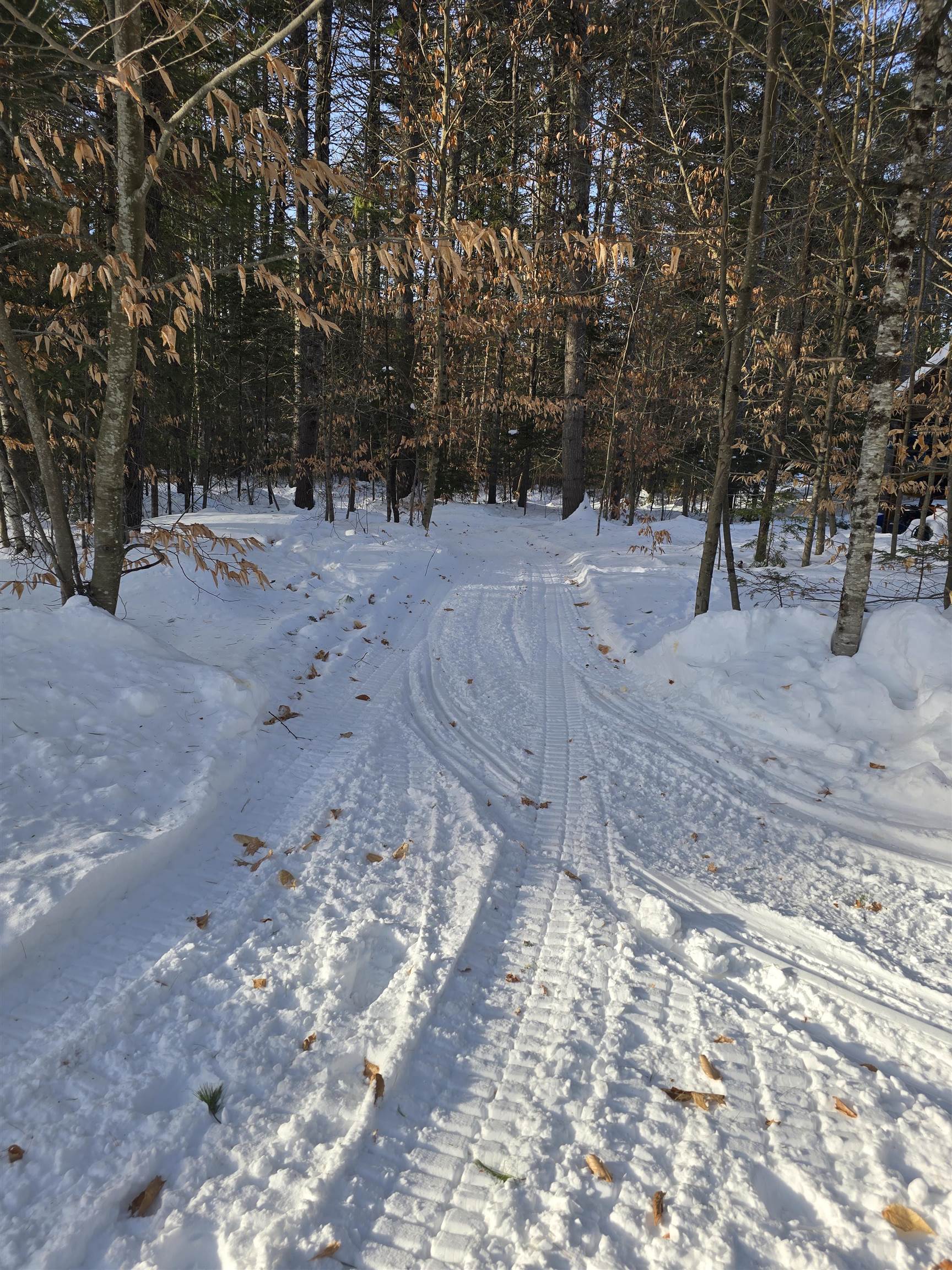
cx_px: 476
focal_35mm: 23
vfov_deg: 73.9
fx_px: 843
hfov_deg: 58.9
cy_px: 635
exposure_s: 1/262
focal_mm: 6.3
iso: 12
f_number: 1.7
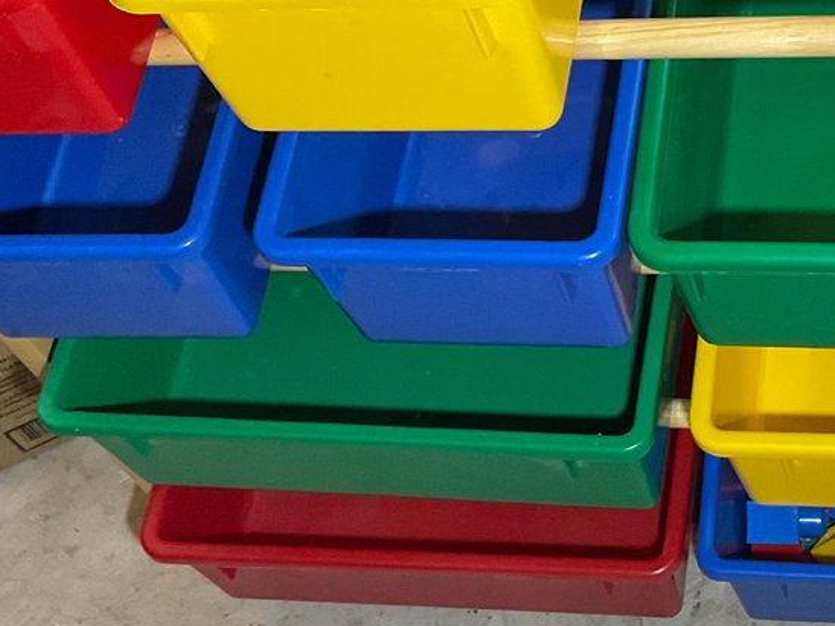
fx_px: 1930
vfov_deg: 18.4
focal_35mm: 80
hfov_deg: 24.0
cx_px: 676
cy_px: 184
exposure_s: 1/60
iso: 125
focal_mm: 3
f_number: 1.8
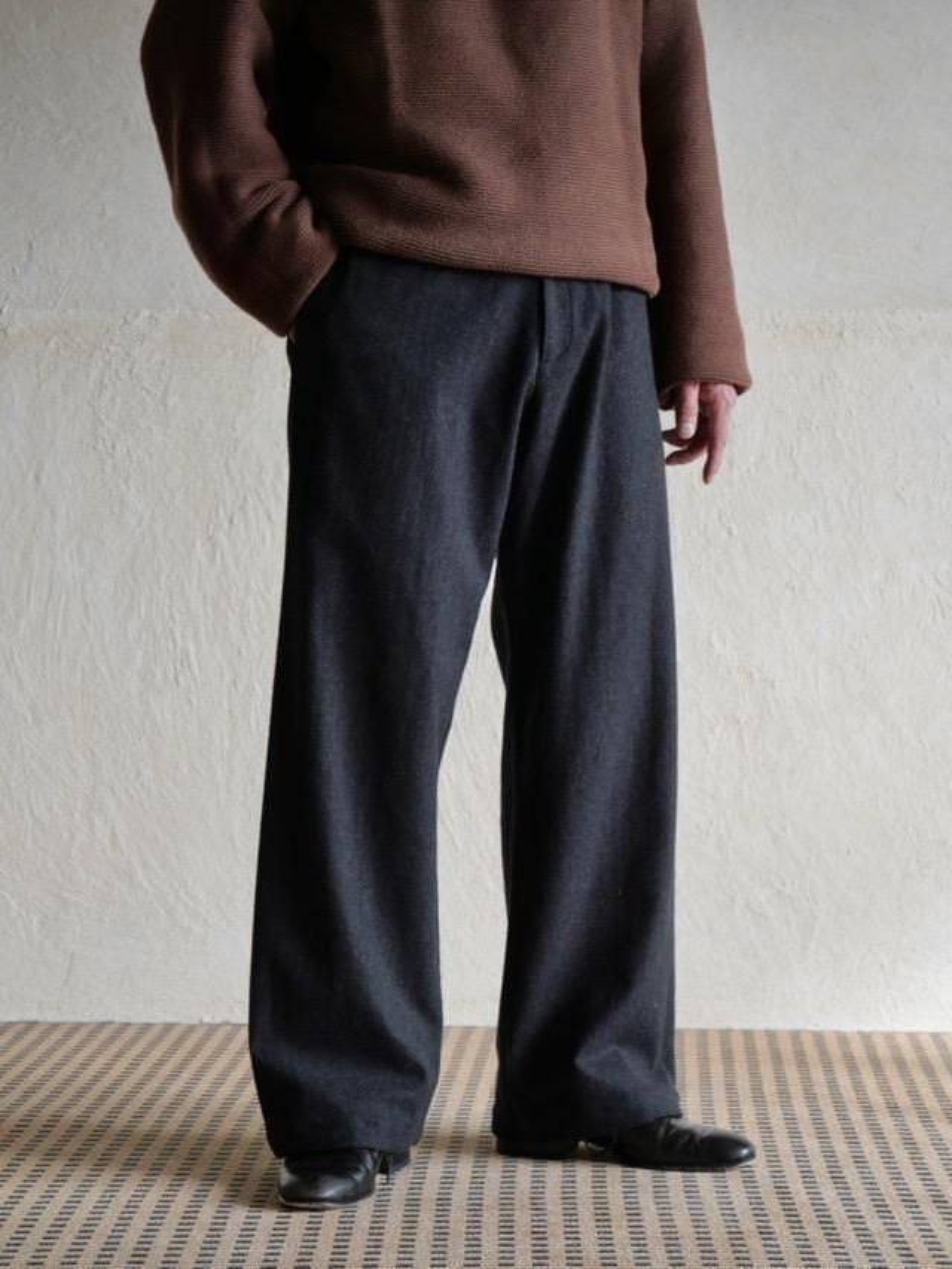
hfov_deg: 18.4
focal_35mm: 80
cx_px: 476
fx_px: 2933
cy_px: 634
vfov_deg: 24.4
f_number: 3.9
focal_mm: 40
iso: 800
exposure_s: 1/100
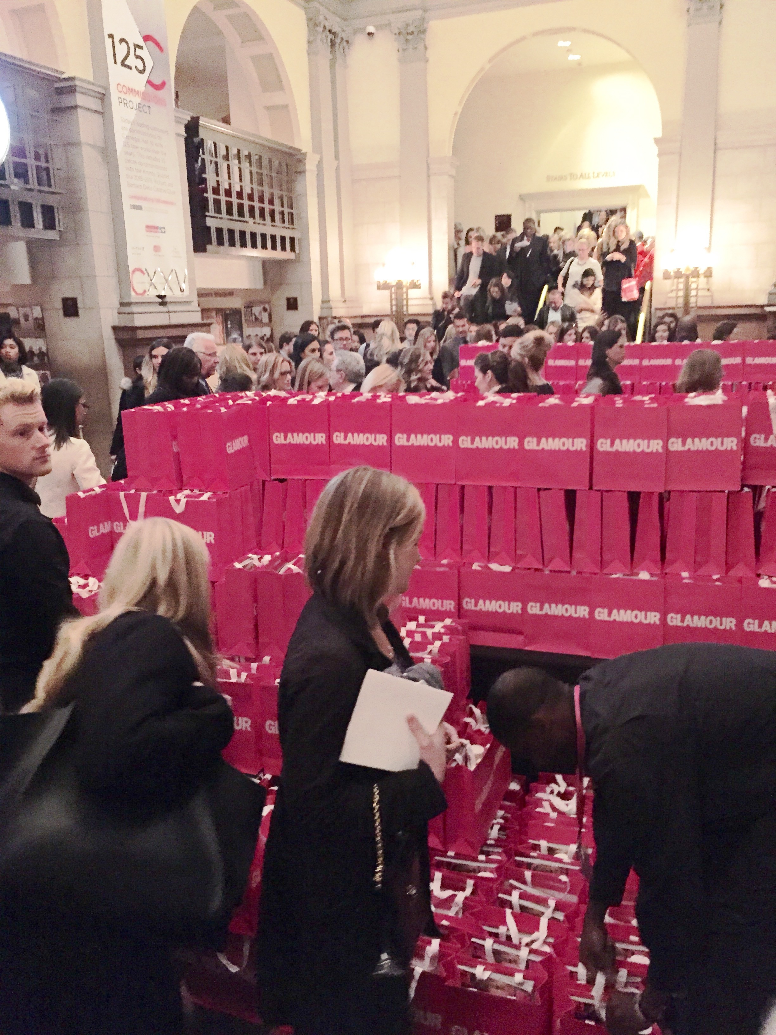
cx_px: 388
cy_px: 518
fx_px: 867
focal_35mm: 29
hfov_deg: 48.2
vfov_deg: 61.7
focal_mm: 4.15
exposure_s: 1/15
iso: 400
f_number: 2.2
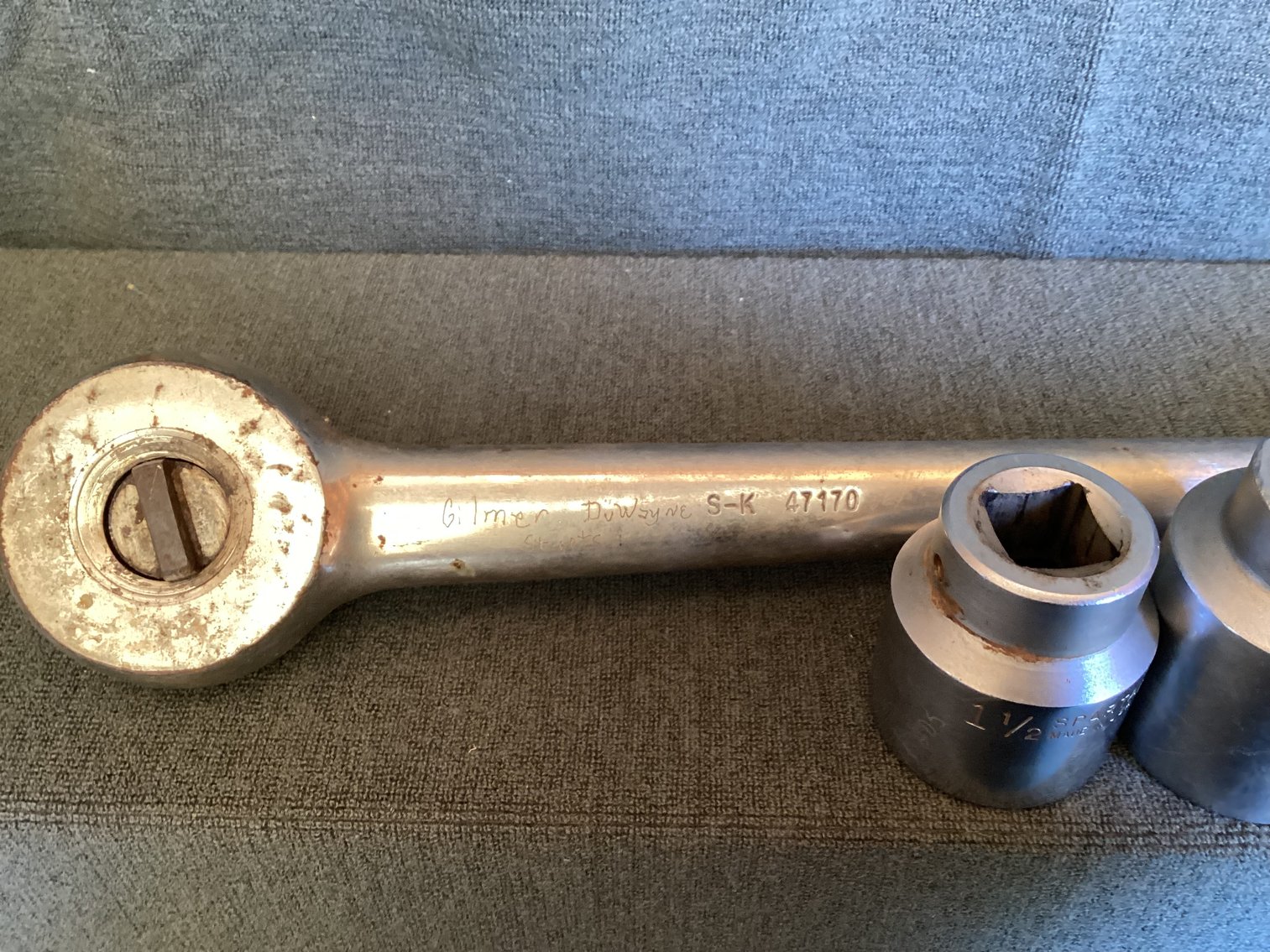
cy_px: 476
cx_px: 635
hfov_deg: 58.3
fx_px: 1137
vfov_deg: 45.4
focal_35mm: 31
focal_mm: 3.3
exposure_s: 1/60
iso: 320
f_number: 2.4
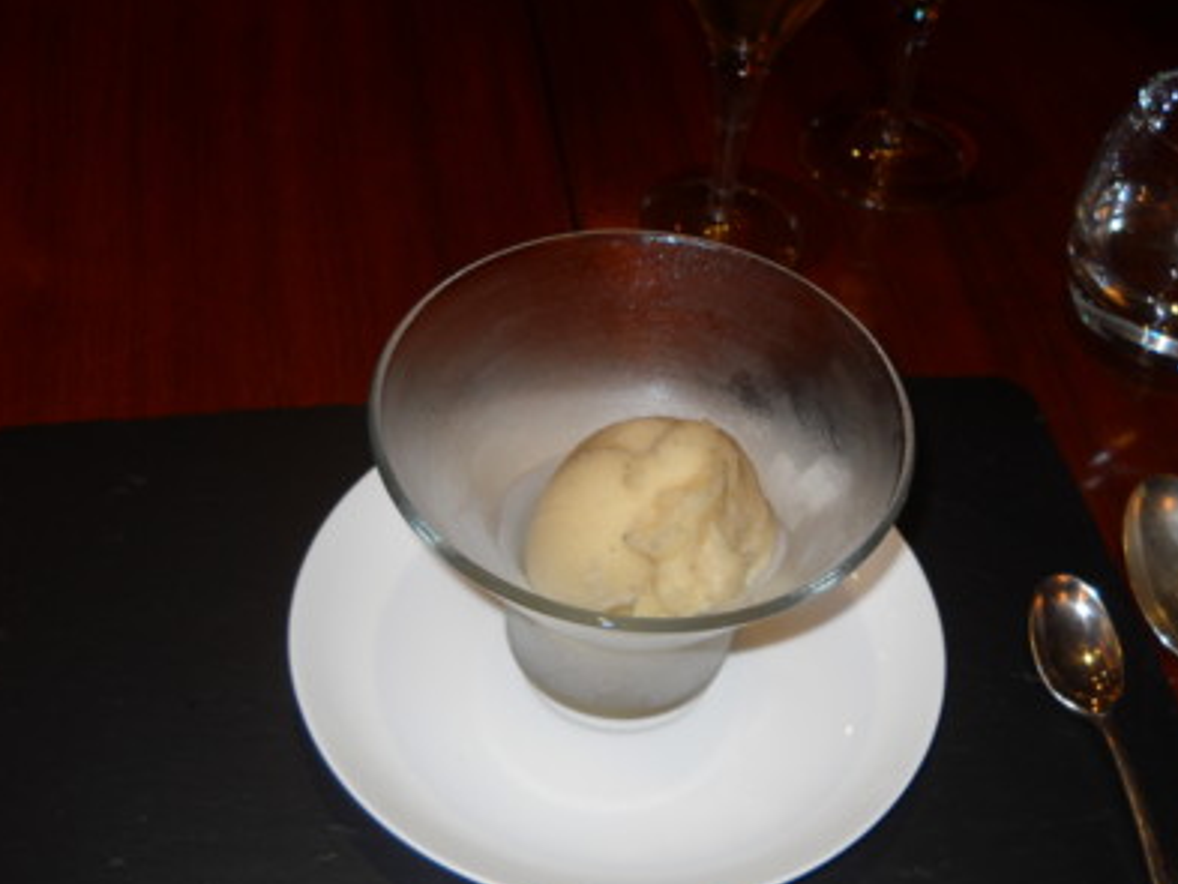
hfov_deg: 40.4
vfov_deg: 30.9
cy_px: 452
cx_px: 653
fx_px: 1600
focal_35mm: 47
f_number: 3.1
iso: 64
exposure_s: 1/30
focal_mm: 6.72
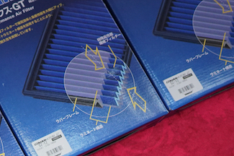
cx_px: -145
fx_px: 980
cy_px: 116
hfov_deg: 12.7
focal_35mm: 151
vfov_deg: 9.1
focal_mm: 35
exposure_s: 1/2500
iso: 1600
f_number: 1.4
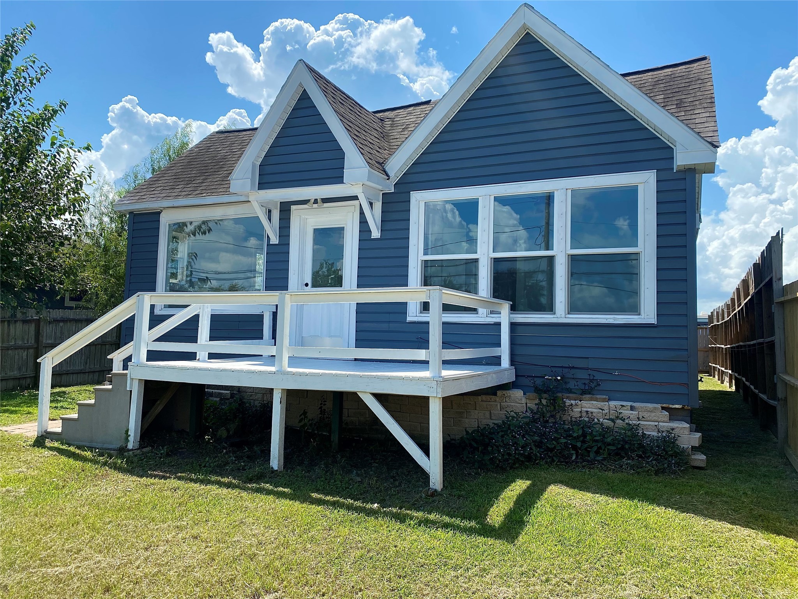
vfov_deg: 53.1
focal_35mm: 26
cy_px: 300
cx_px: 399
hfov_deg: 67.3
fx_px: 599
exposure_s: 1/2625
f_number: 1.8
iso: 32
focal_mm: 4.25
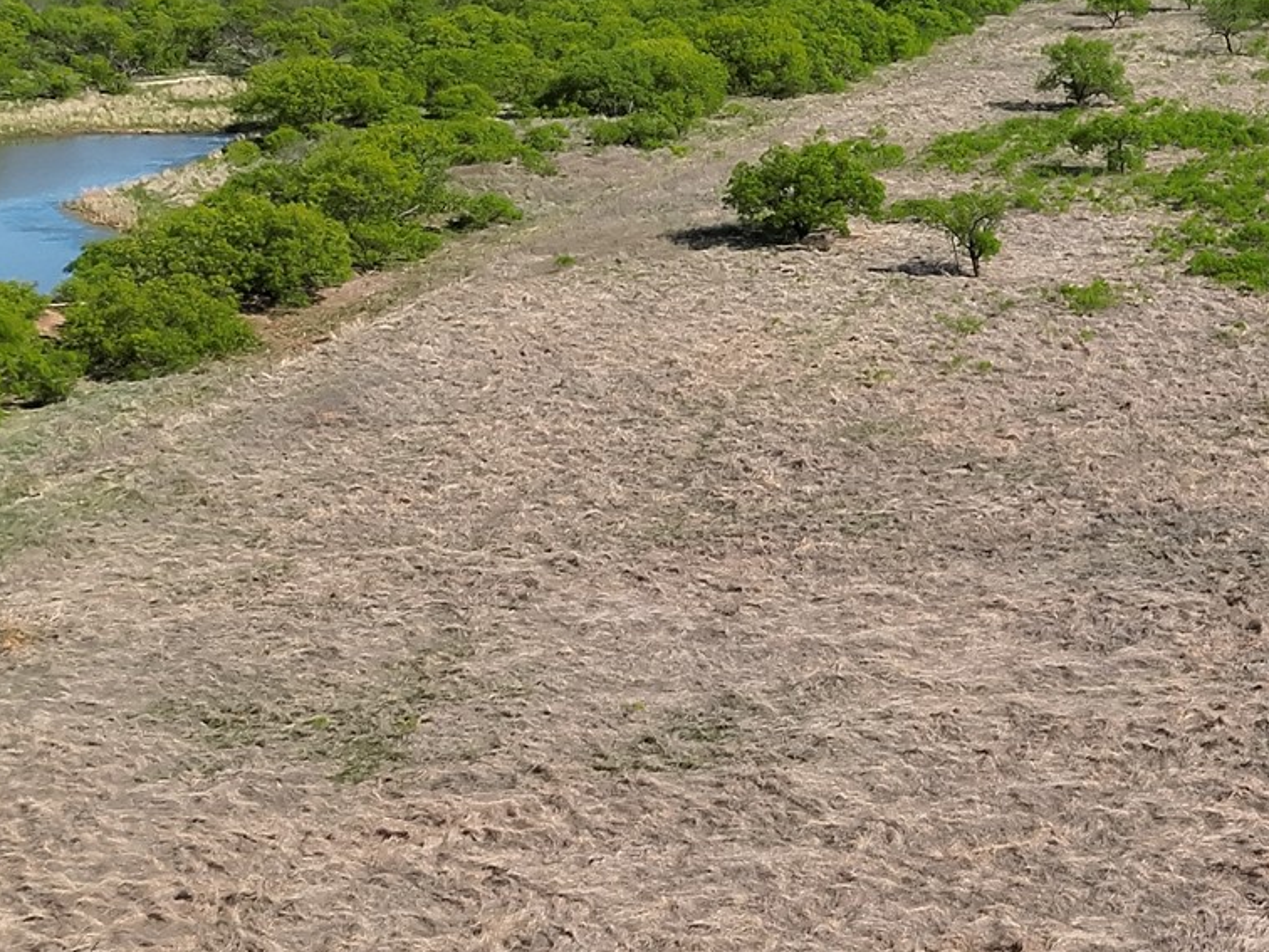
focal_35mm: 65
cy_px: 442
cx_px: 1650
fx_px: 2383
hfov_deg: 25.6
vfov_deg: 22.6
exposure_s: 1/5000
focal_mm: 6.72
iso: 130
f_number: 1.7
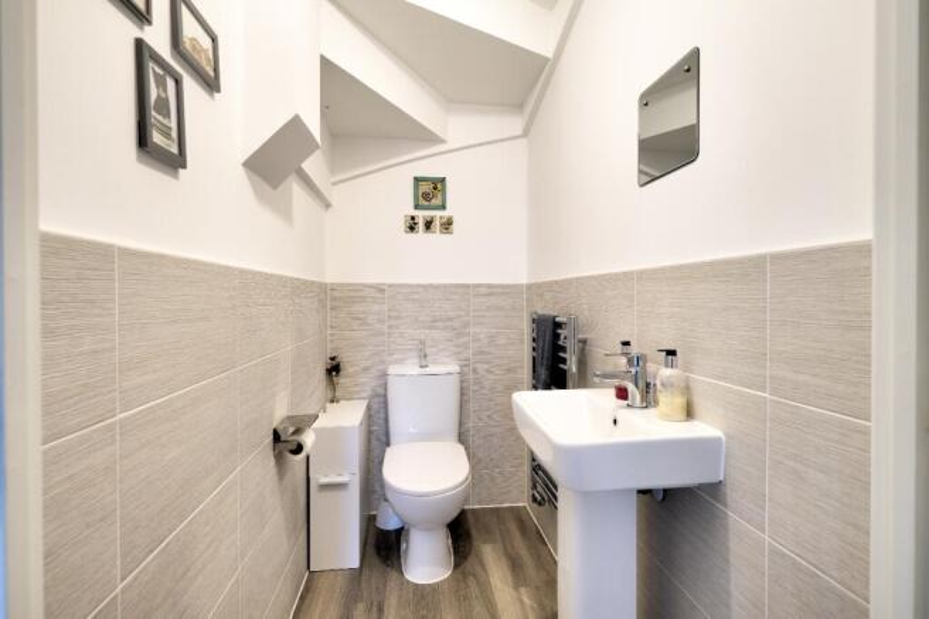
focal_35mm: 16
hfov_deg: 96.8
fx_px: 413
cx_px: 464
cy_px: 310
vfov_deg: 73.7
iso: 400
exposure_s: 1/15
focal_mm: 10.5
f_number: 4
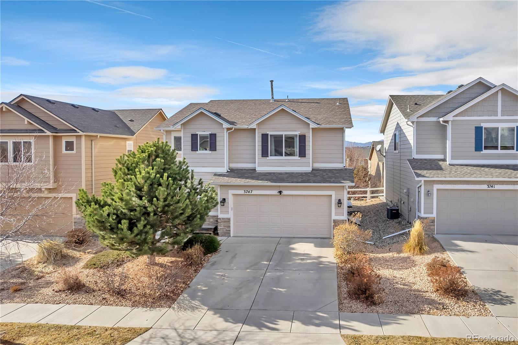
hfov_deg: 78.6
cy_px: 172
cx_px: 259
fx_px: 316
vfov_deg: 57.2
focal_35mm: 22
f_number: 2.8
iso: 130
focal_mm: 8.38
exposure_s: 1/3000
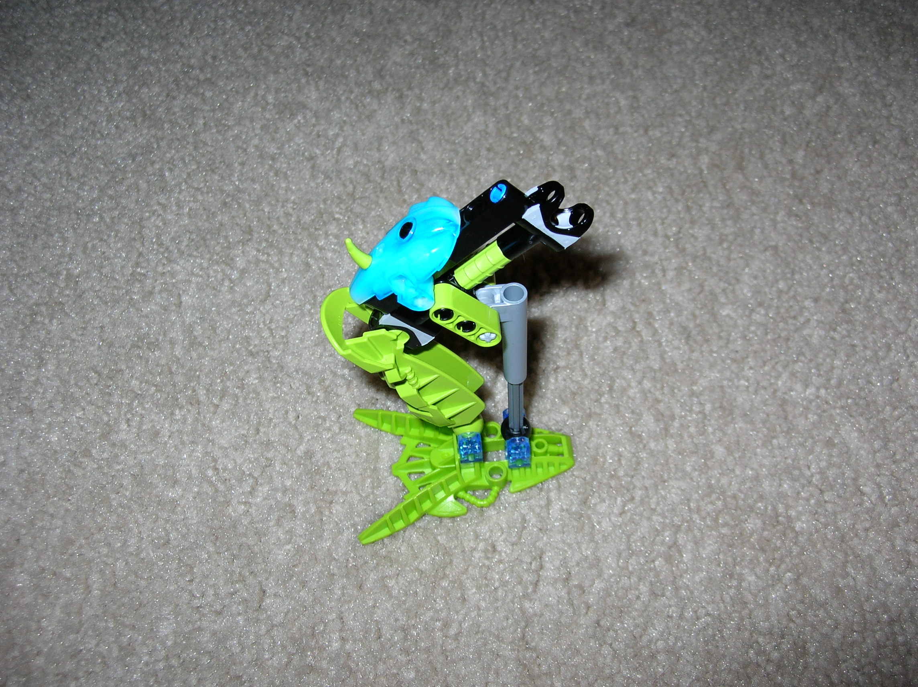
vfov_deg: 39.6
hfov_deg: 51.4
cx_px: 459
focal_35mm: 36
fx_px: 954
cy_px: 344
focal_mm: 6
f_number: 2.7
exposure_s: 1/60.1
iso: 50
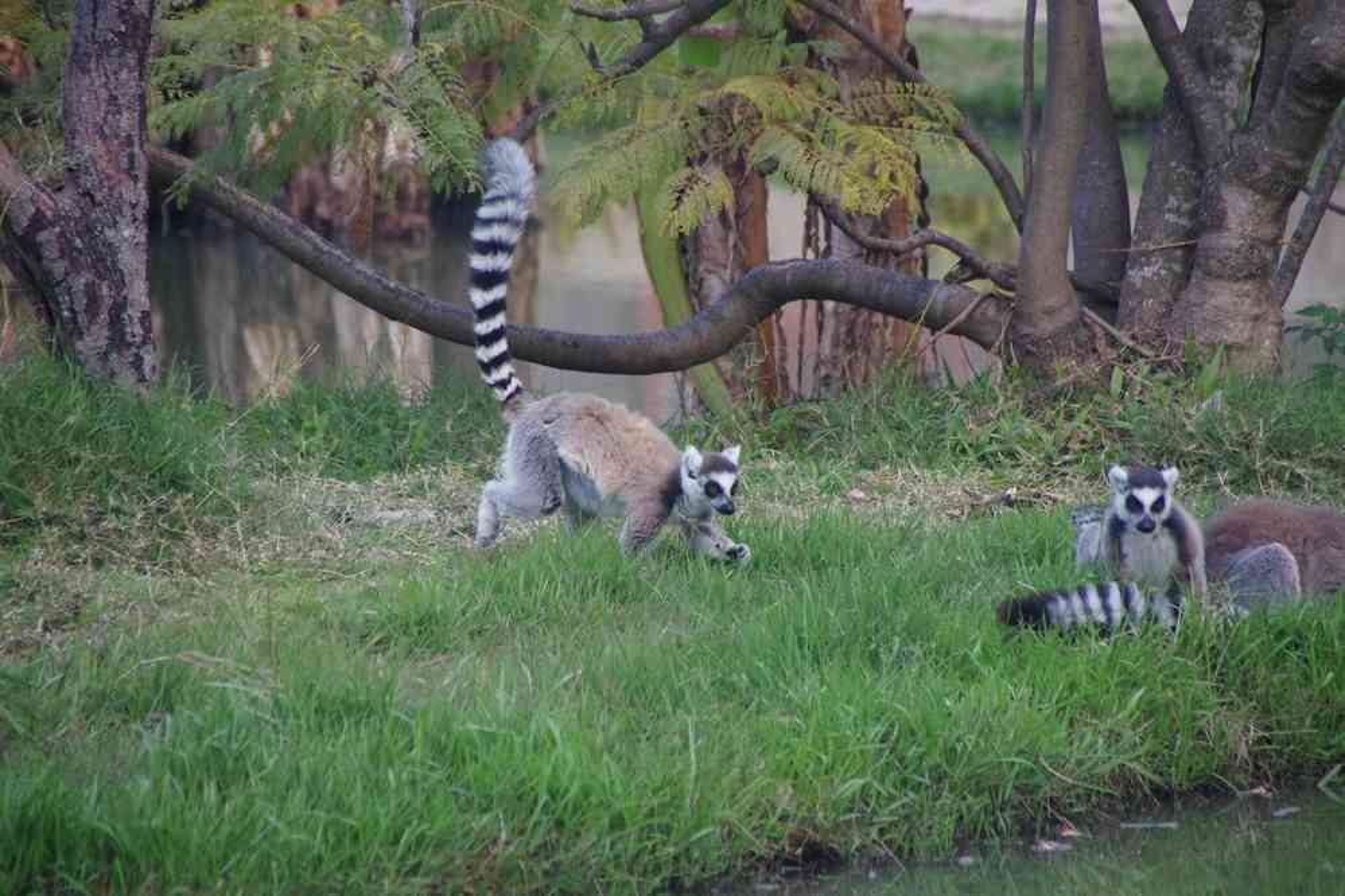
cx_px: 672
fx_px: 14009
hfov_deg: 5.5
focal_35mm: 375
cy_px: 448
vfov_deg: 3.7
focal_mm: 250
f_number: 6.3
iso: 3200
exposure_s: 1/250
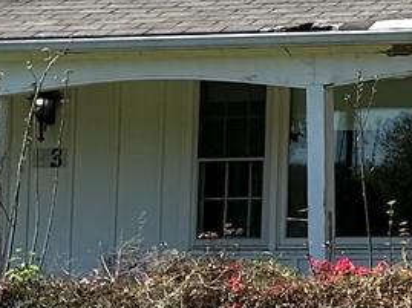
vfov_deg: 8.1
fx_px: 2175
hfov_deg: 10.0
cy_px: 44
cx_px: 842
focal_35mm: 183
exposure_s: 1/3058
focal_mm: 6.86
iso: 80
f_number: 1.78
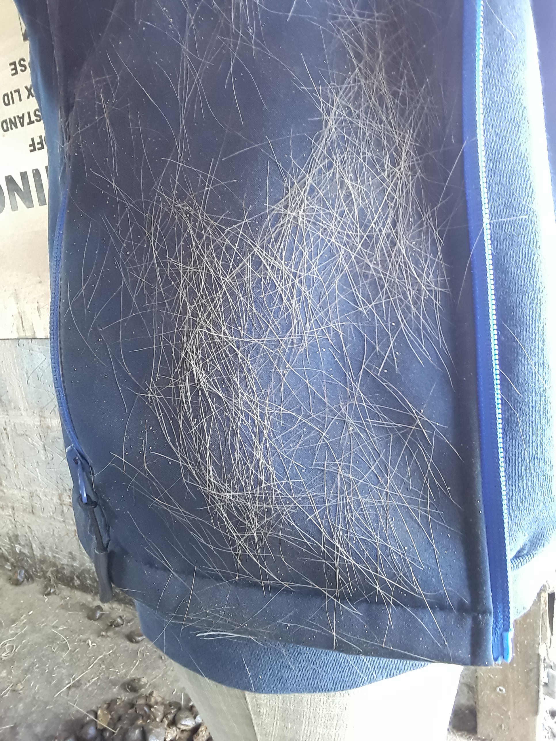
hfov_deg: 58.9
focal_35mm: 23
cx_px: 278
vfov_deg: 73.9
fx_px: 493
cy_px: 370
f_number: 2.2
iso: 100
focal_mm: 1.92
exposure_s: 1/17
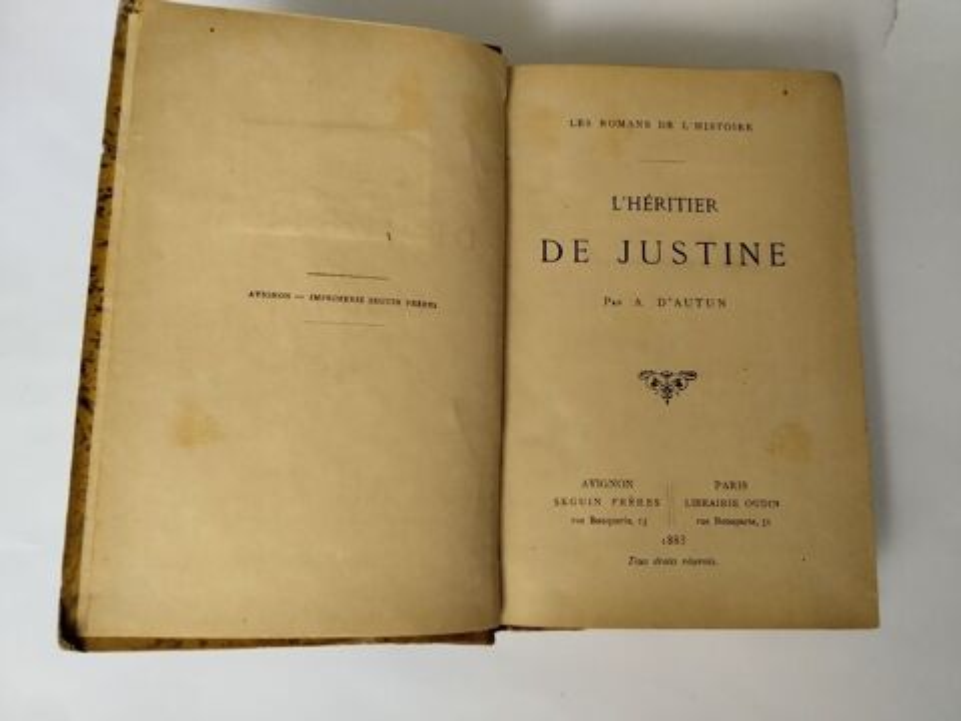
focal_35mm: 26
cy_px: 360
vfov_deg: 53.1
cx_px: 480
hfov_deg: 67.3
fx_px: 722
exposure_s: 1/100
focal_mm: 2.78
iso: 203
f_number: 2
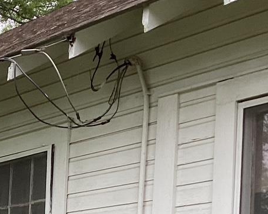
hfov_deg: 16.7
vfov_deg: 13.6
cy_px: 276
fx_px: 864
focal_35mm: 109
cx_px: -72
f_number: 2.4
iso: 40
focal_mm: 3.3
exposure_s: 1/120
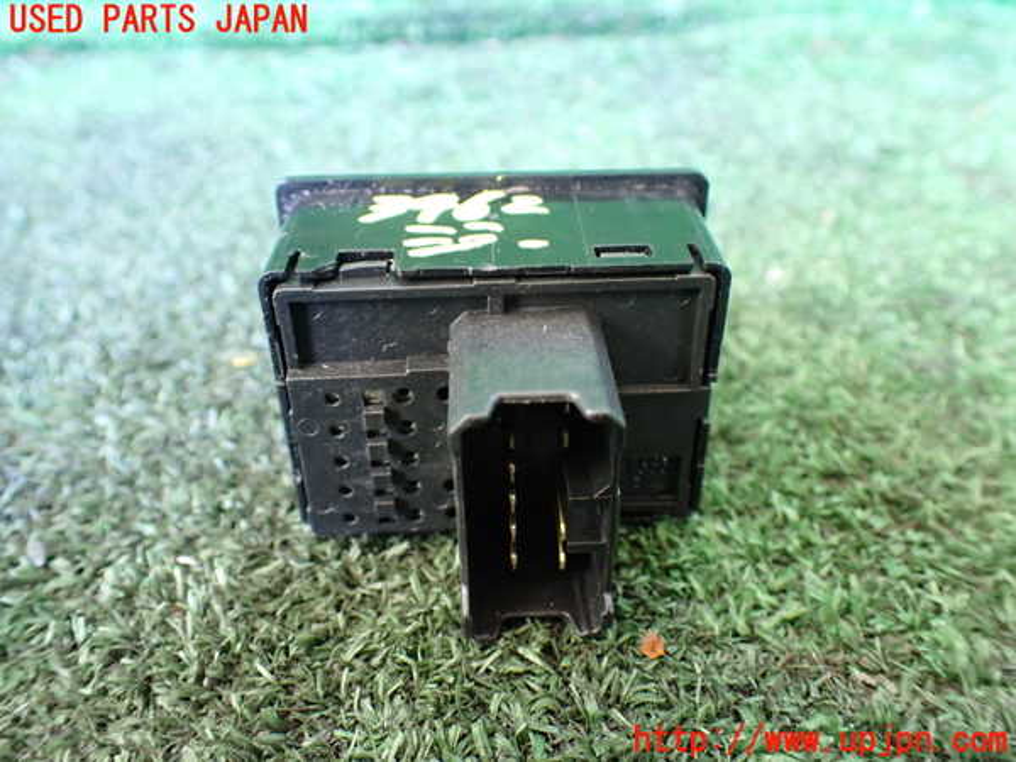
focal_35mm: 30
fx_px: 881
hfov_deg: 60.0
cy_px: 381
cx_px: 508
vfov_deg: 46.8
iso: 800
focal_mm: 5.4
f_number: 2.3
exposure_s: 1/40
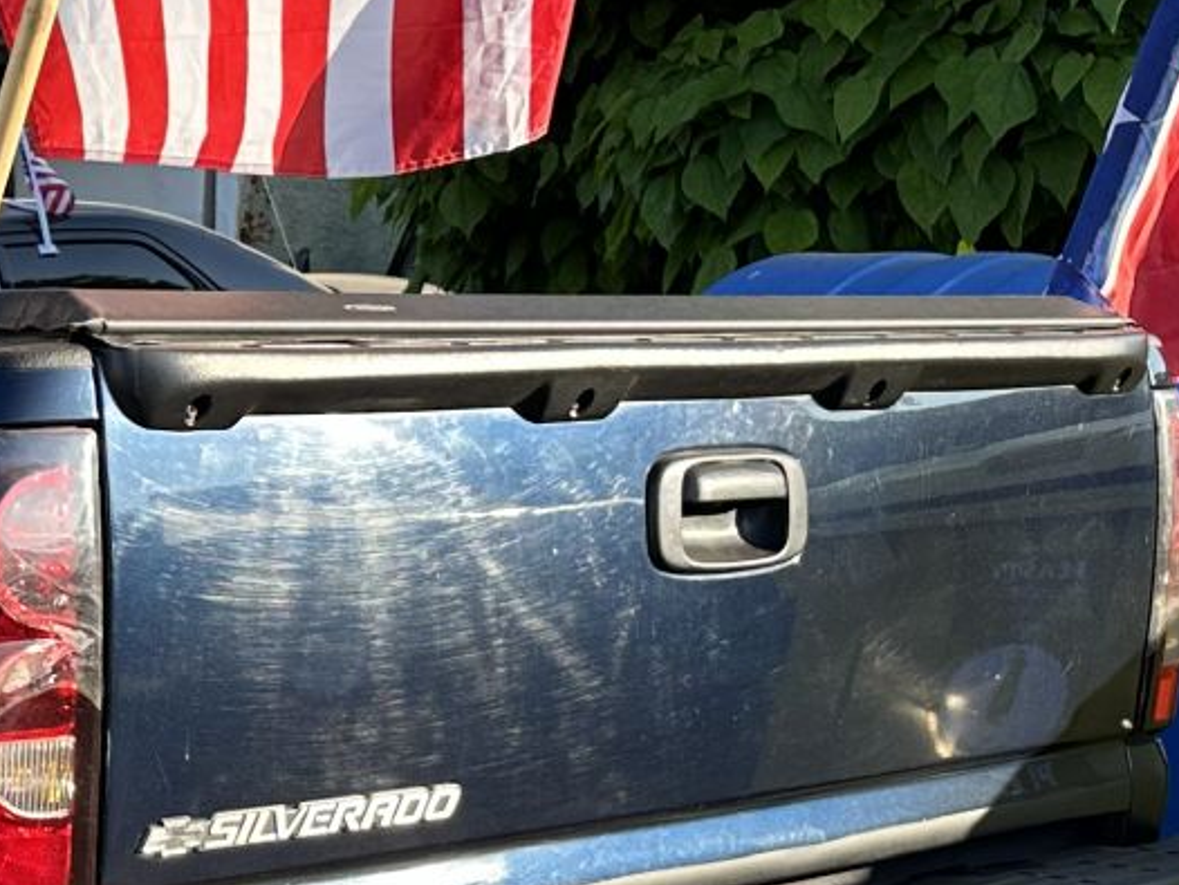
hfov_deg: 24.6
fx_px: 2487
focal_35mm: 73
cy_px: 352
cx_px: -159
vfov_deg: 20.2
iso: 80
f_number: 1.78
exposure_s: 1/829
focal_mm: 6.86
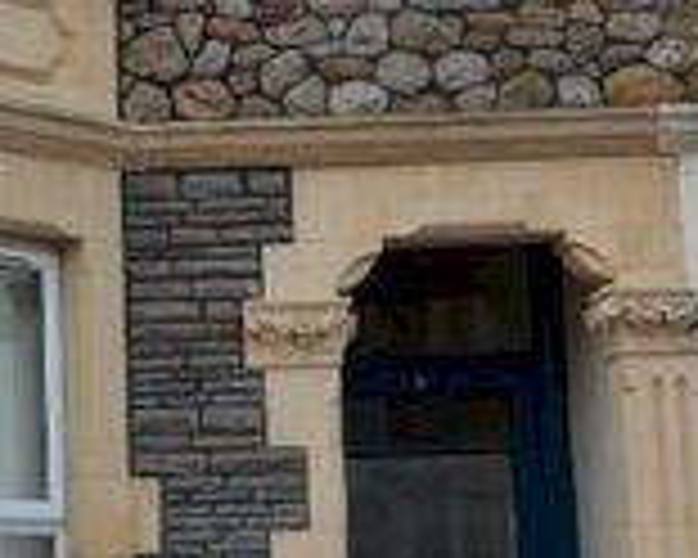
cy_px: 252
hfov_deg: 20.6
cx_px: -45
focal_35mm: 89
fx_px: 1839
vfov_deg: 17.3
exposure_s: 1/250
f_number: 8
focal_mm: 14
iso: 160
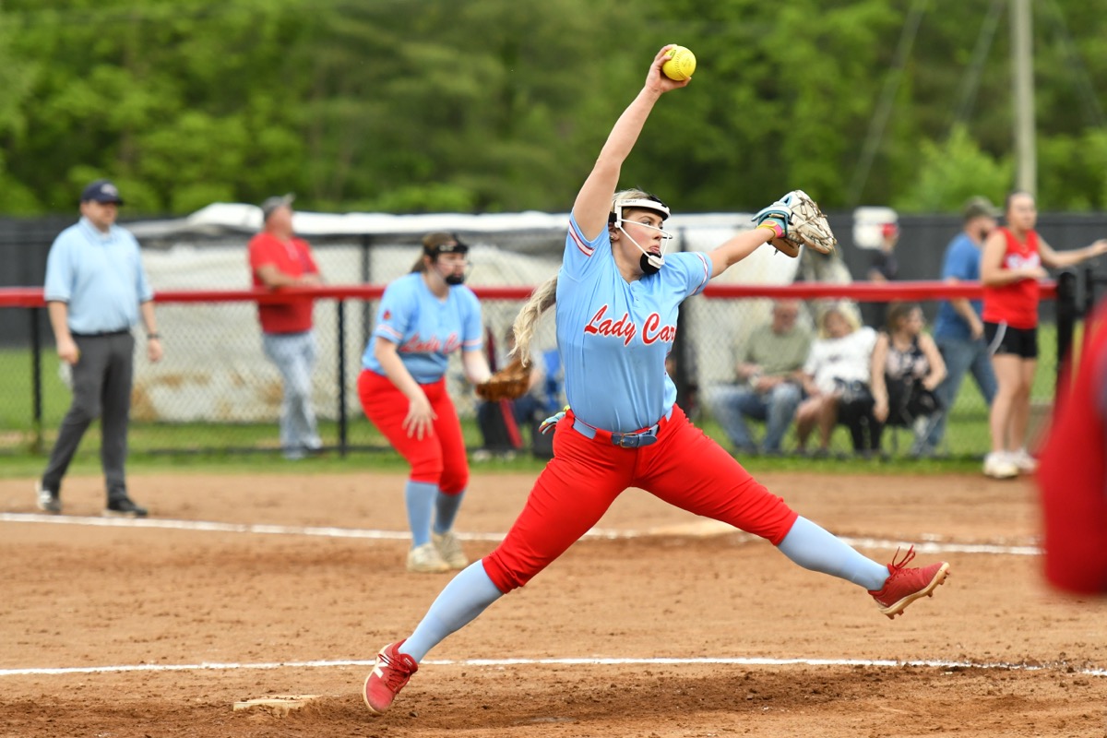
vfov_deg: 6.1
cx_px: 554
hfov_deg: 9.1
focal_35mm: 225
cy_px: 369
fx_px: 6918
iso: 1100
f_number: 2.8
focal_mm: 150
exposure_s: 1/2500
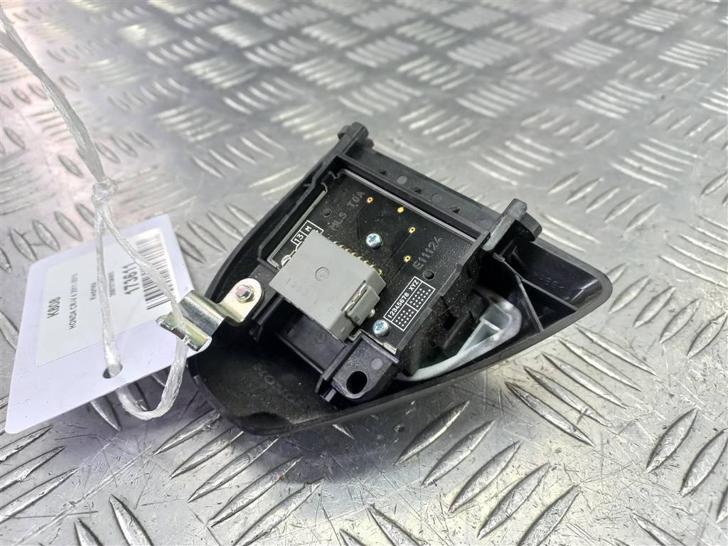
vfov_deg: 54.9
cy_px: 273
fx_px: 526
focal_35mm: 25
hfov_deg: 69.4
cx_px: 364
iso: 100
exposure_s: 1/50
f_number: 1.8
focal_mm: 4.6
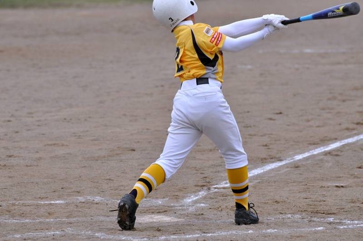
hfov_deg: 7.4
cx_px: 182
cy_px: 120
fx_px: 2794
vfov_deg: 4.9
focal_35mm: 278
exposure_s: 1/1600
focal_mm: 185
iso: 800
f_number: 7.1
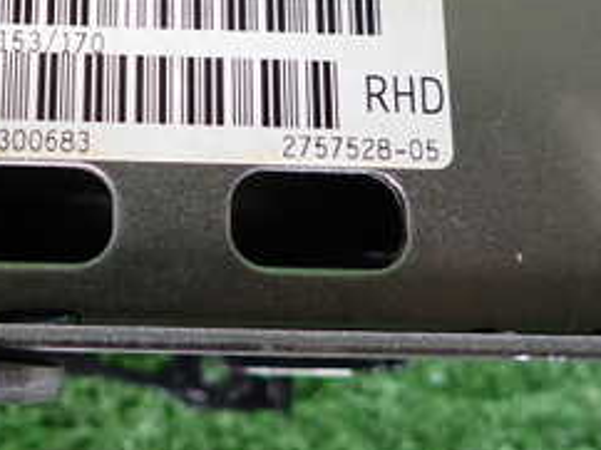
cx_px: 114
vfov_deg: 22.8
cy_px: 12
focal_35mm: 62
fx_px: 1075
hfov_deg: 30.4
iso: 200
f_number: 2
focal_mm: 4.5
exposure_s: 1/80
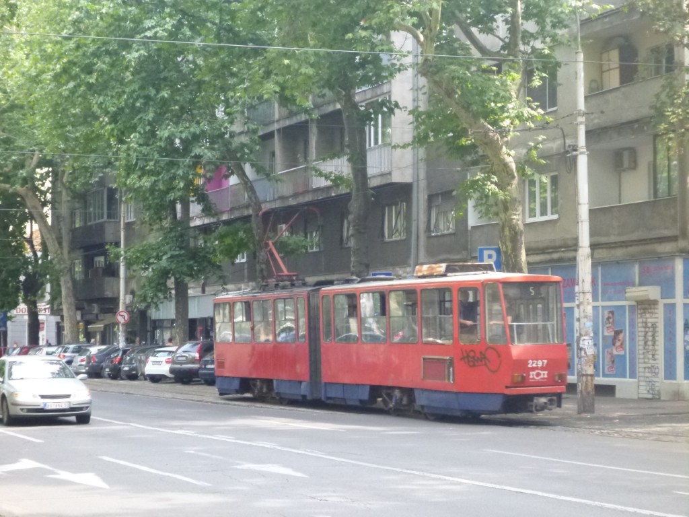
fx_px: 1592
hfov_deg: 24.4
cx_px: 344
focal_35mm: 80
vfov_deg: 18.4
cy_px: 258
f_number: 5.6
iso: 800
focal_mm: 14.3
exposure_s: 1/160
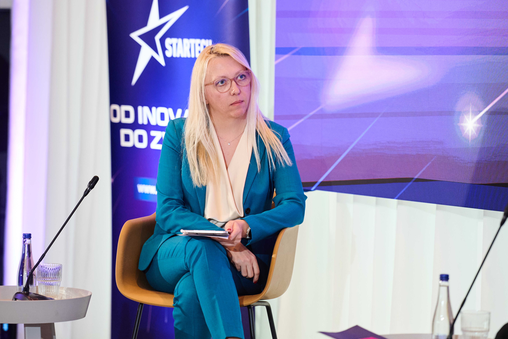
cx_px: 266
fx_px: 2497
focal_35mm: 177
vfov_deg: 7.8
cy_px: 159
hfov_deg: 11.6
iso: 2500
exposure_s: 1/200
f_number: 2.8
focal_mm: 160
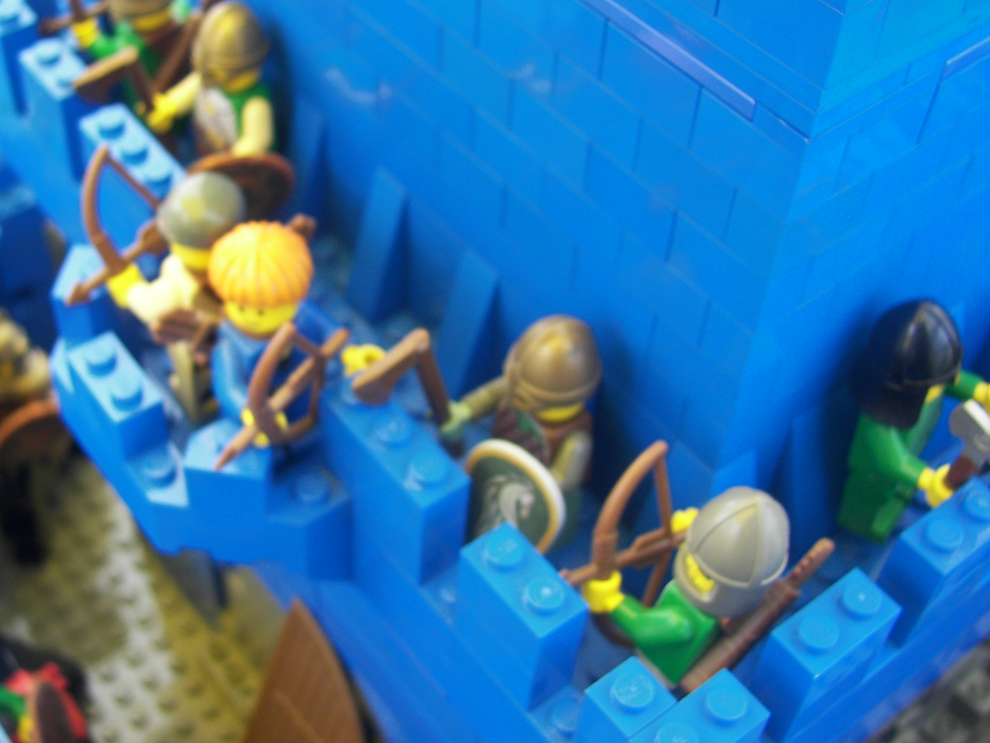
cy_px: 305
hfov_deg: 39.4
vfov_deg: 30.2
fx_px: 1373
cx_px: 373
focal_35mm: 48
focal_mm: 6
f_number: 2.8
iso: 64
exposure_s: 1/200
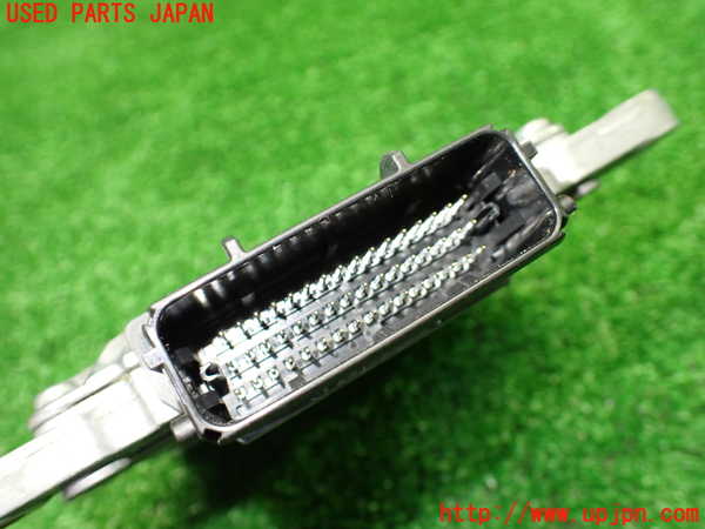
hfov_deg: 60.0
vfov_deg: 46.8
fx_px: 611
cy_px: 264
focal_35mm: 30
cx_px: 352
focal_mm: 5.4
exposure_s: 1/125
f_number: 2.3
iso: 800
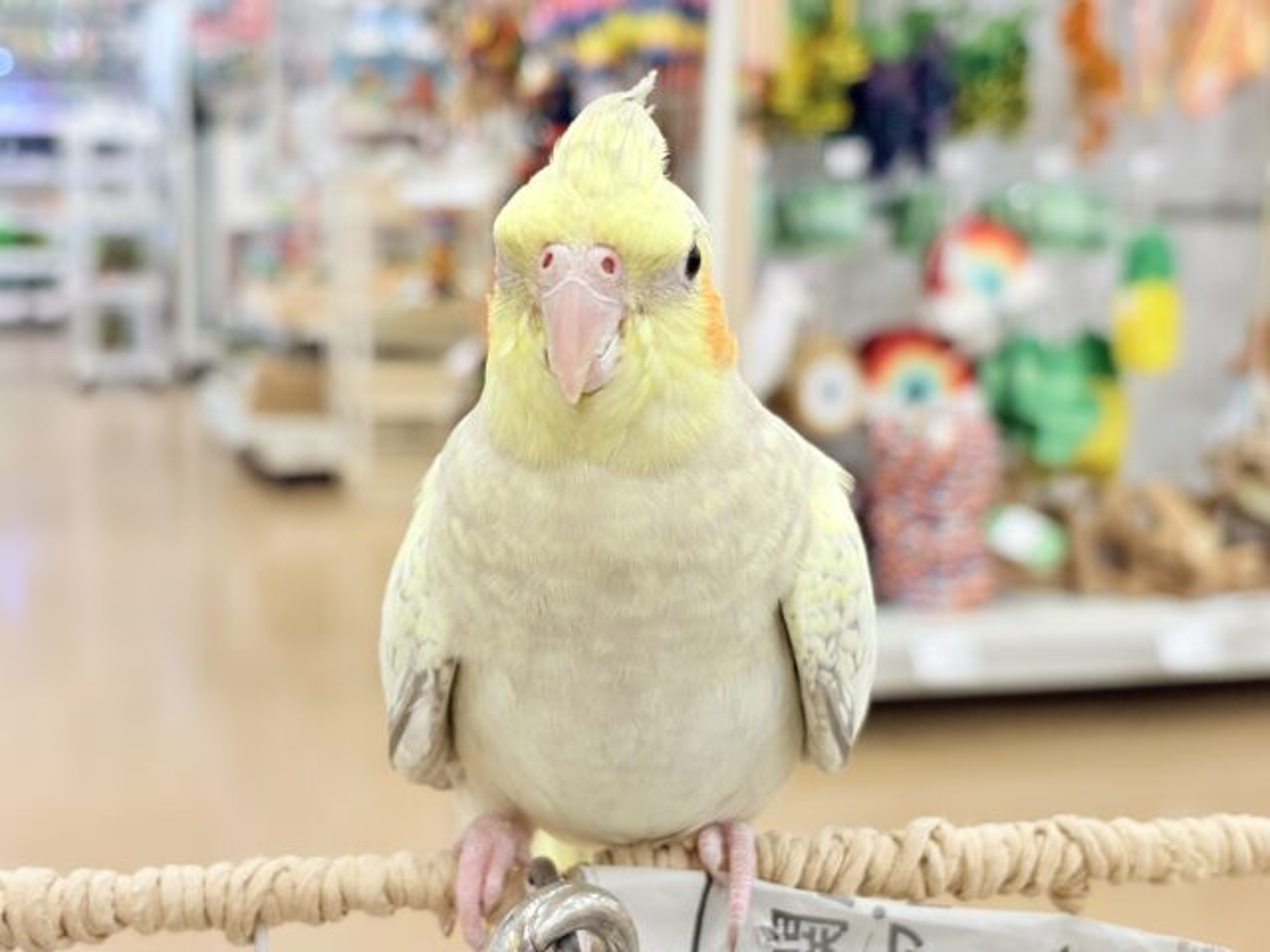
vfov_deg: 28.0
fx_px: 1908
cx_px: 635
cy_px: 476
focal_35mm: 52
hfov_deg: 36.8
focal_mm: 5.96
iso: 125
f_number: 1.6
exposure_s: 1/100
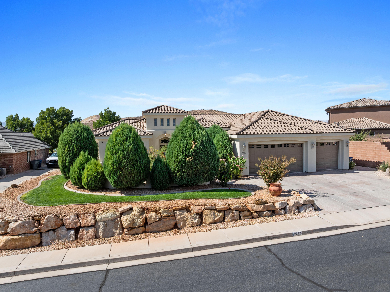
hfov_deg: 71.6
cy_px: 146
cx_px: 195
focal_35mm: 24
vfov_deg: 56.8
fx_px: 270
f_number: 8
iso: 100
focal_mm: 12.29
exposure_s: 1/320
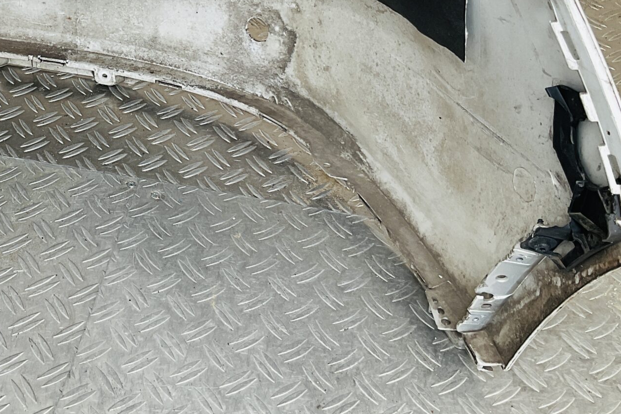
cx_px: 120
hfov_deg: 32.0
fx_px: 1052
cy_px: 2
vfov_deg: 21.5
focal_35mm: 61
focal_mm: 3
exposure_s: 1/138
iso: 16
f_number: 1.8
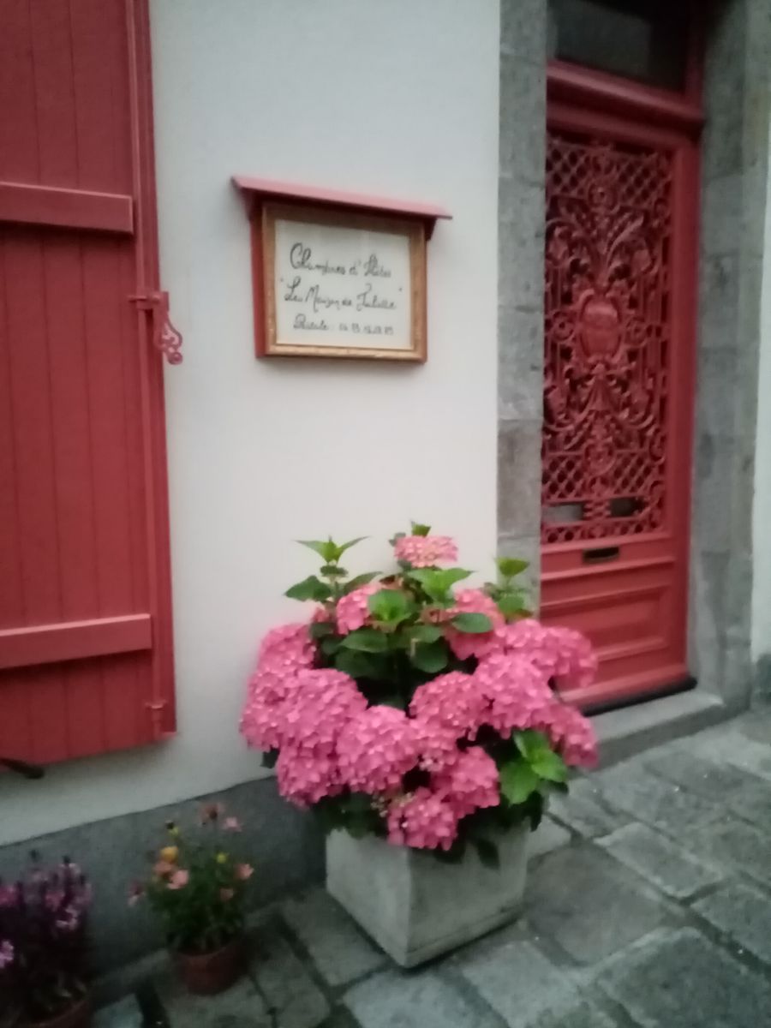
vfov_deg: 67.3
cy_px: 514
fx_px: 772
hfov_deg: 53.1
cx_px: 386
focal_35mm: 26
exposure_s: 1/12.5
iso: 2556
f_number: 1.8
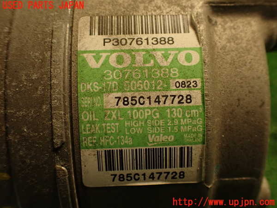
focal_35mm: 32
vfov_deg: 44.2
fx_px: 256
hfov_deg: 56.8
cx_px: 138
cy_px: 104
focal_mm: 5.79
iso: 250
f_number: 2.4
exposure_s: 1/30
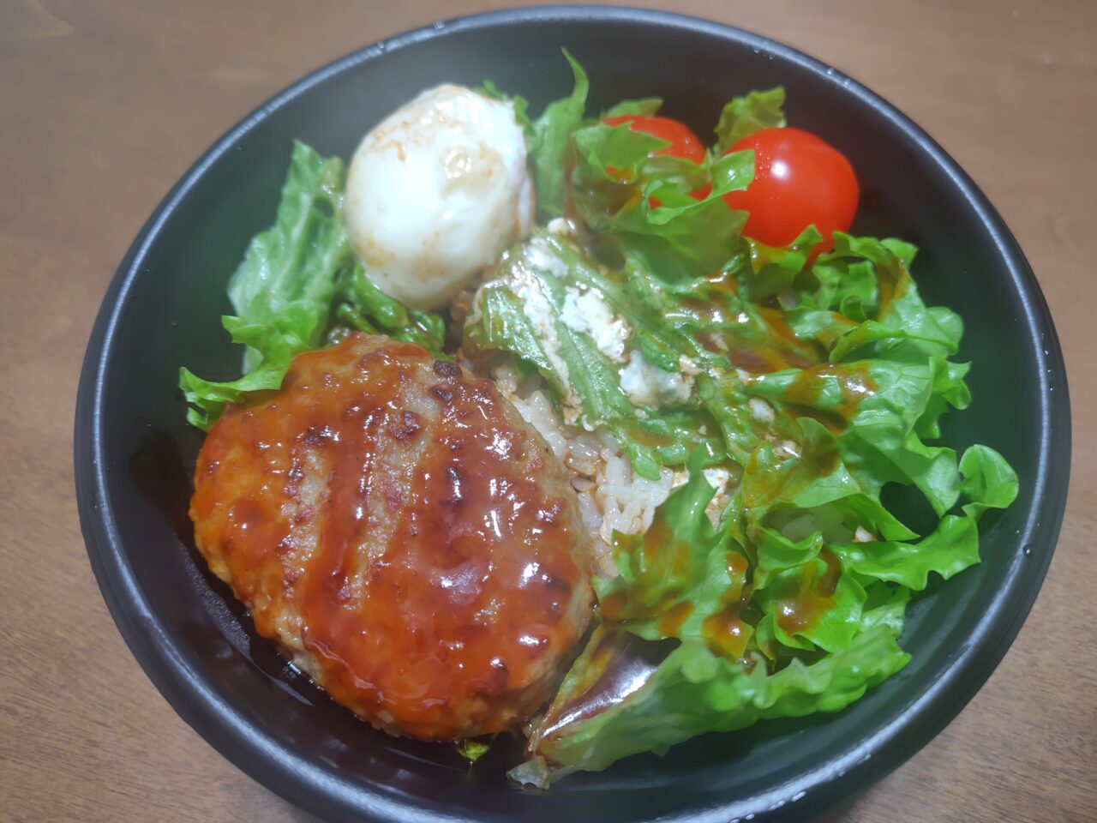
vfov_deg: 58.9
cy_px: 412
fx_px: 729
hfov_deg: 73.9
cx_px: 548
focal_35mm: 23
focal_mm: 5.6
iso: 423
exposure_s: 1/50
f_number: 1.9
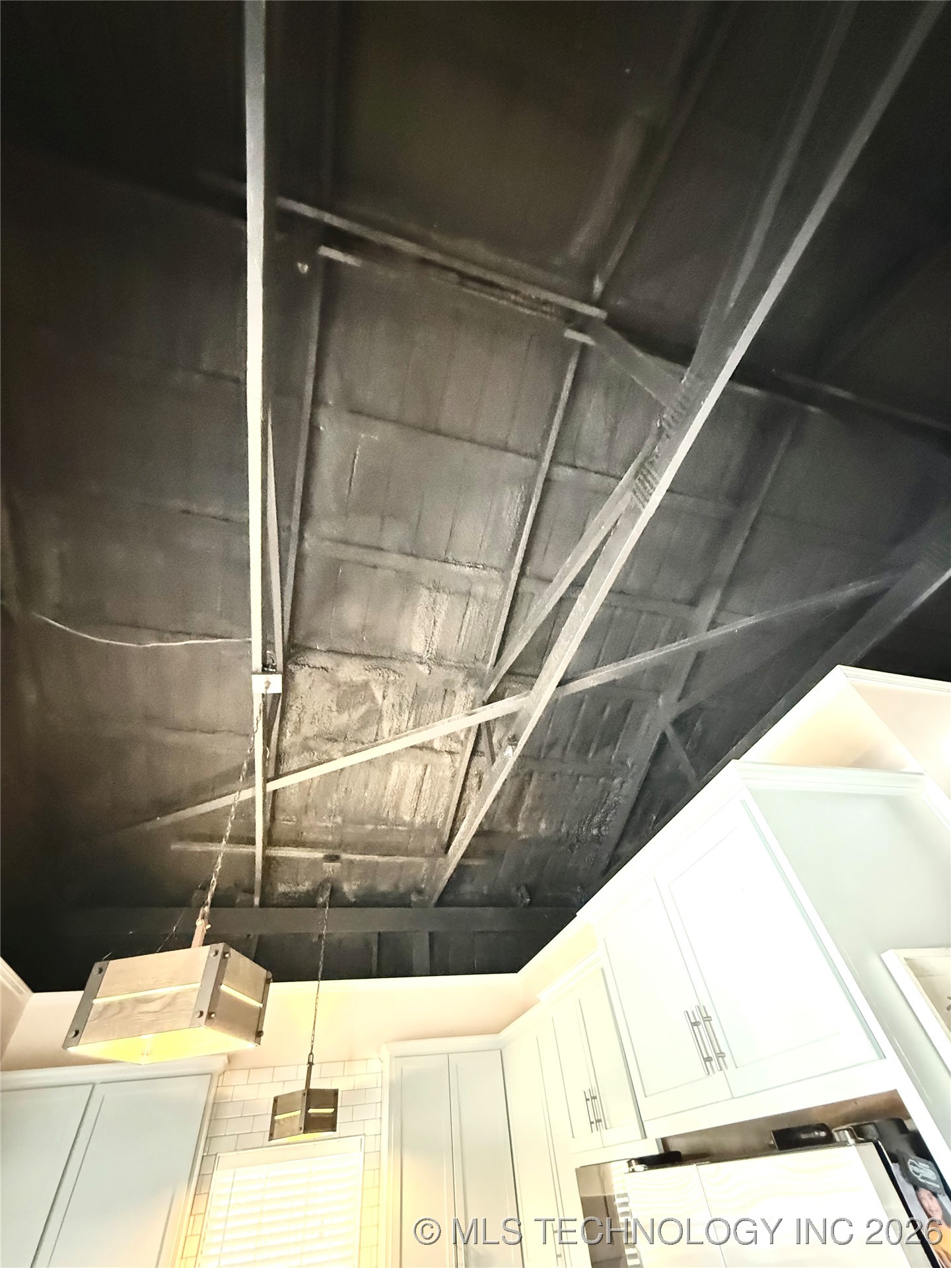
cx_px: 476
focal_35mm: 14
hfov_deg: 85.7
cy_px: 634
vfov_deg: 102.1
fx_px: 513
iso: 2000
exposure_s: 1/30
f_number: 2.2
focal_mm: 2.22
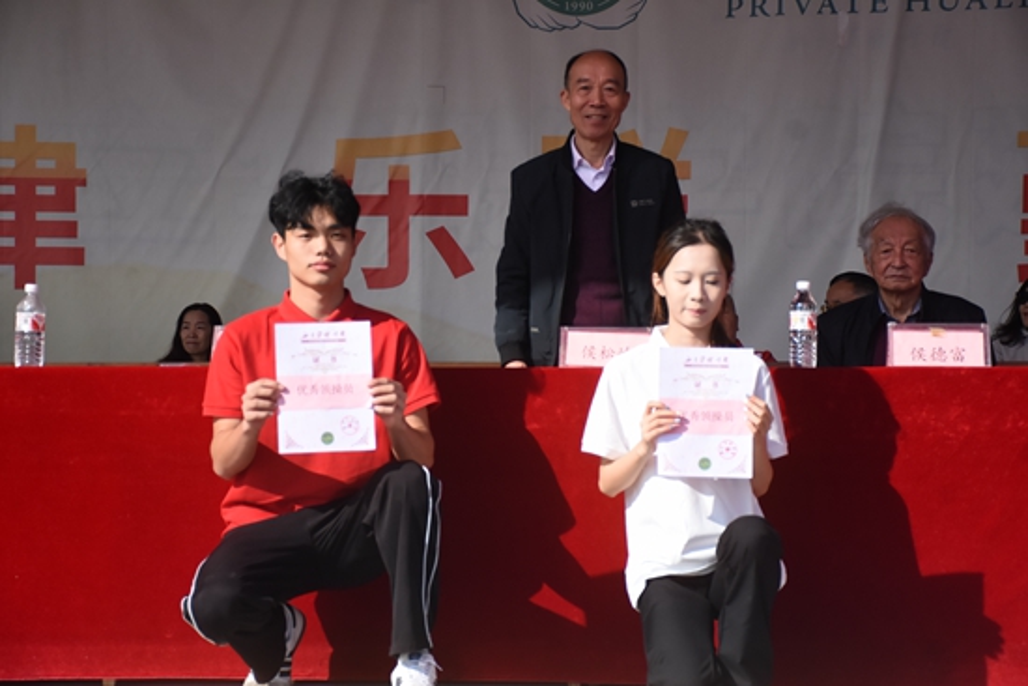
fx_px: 2399
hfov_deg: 24.2
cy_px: 343
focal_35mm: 84
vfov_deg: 16.3
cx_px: 514
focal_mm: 56
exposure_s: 1/6400
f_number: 4.8
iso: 1000
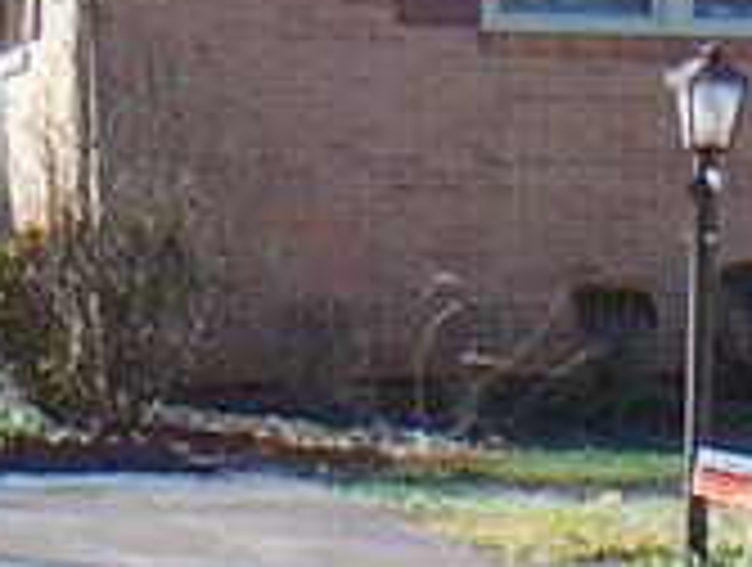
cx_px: 1702
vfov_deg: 7.0
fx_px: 4659
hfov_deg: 8.5
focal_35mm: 214
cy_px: 400
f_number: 2.8
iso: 80
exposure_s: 1/400
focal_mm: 5.2
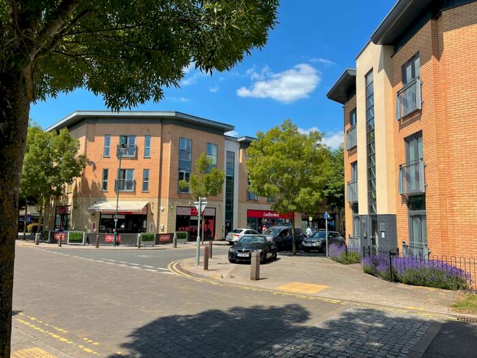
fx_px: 358
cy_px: 179
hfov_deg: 67.3
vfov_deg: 53.1
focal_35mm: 26
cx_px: 238
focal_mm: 4.2
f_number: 1.6
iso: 32
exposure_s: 1/2882
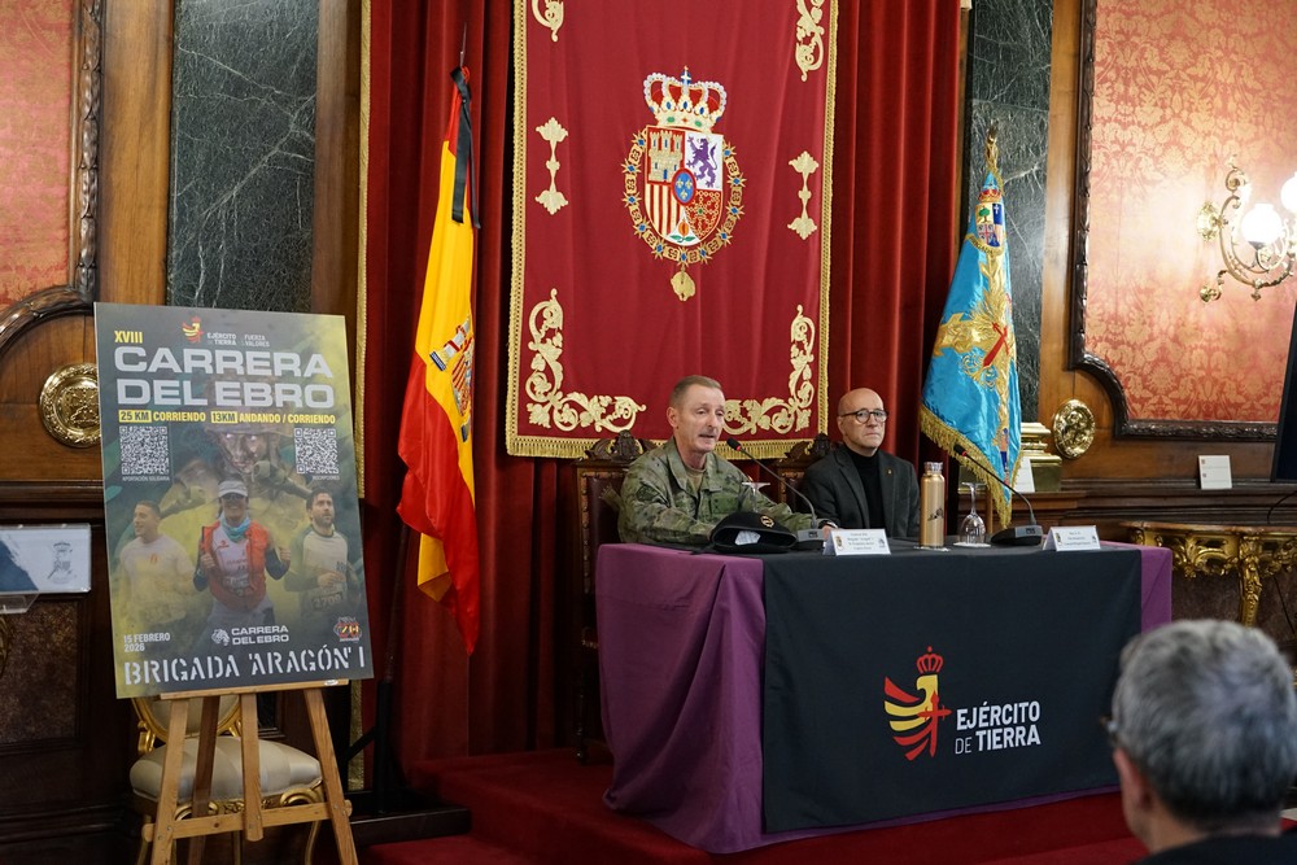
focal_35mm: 49
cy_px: 432
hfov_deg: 40.3
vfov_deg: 27.5
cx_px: 648
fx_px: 1765
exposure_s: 1/80
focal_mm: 49
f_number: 4
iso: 3200
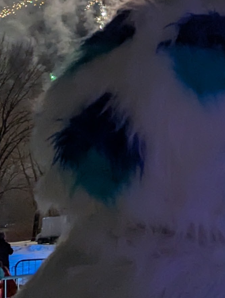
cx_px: 442
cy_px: 36
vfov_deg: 17.6
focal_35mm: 110
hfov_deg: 12.1
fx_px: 951
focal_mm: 6.81
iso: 572
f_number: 1.85
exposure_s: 1/36
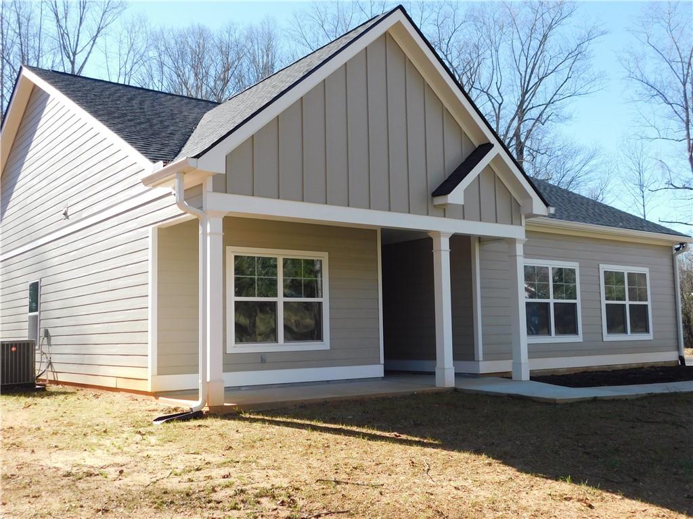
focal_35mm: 36
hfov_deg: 51.4
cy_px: 260
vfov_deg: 39.7
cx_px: 346
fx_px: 721
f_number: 3.5
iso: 125
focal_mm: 6.3
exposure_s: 1/400
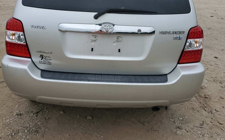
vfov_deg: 35.5
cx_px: 98
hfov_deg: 55.2
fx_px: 215
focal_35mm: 35
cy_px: 36
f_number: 1.5
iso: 50
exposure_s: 1/1429
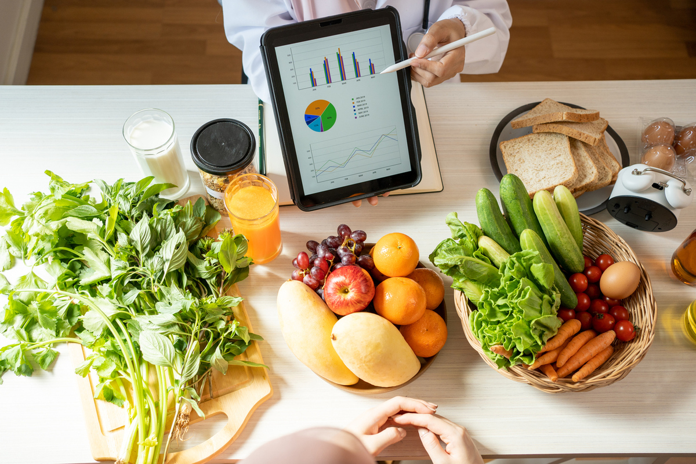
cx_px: 348
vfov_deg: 37.9
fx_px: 677
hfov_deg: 54.4
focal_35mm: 35
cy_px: 232
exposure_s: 1/320
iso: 200
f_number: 4
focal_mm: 35
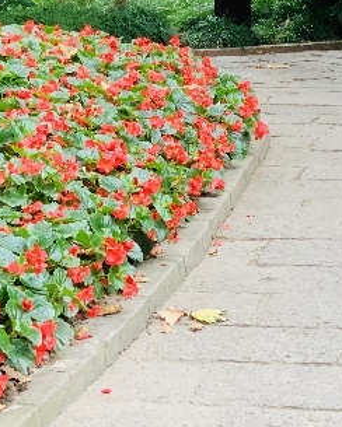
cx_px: 406
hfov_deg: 12.3
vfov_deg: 15.6
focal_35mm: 123
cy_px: 156
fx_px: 1556
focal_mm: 6
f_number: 2.4
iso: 125
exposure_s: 1/102
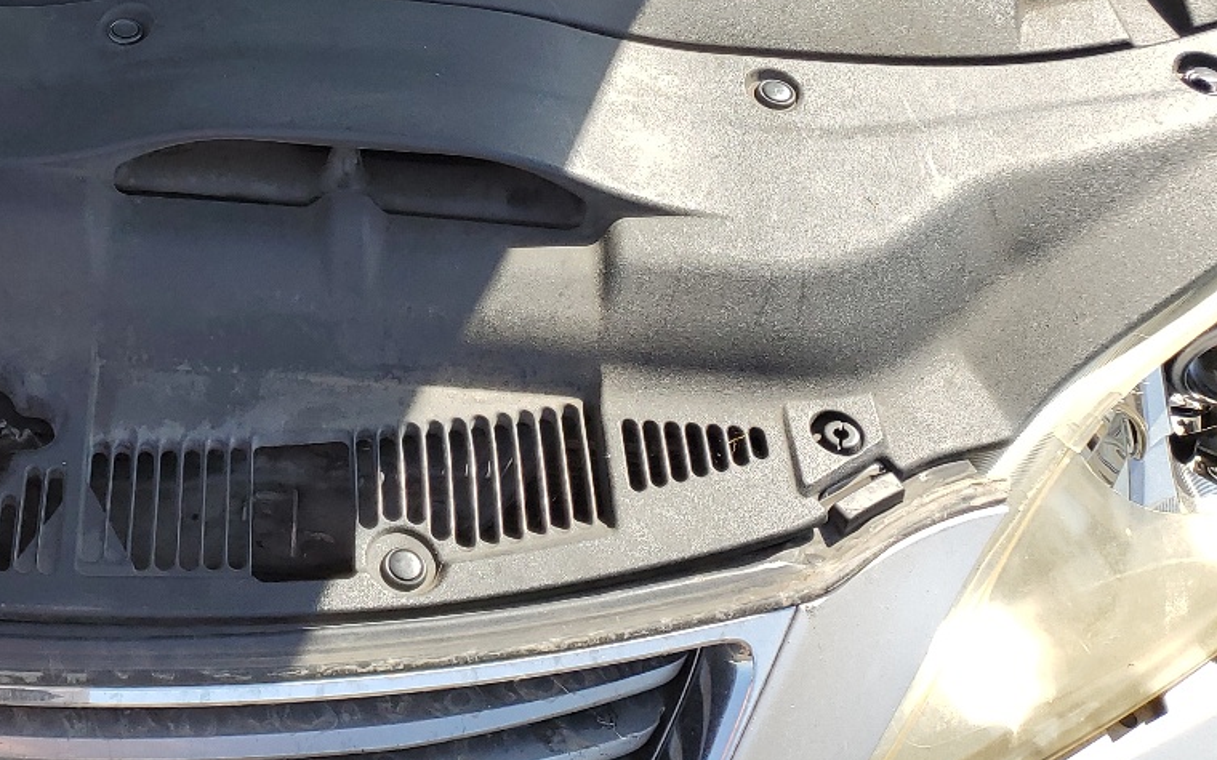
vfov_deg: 20.9
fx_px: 1924
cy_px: -152
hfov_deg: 32.9
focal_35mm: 58
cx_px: 66
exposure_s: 1/909
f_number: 1.5
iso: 50
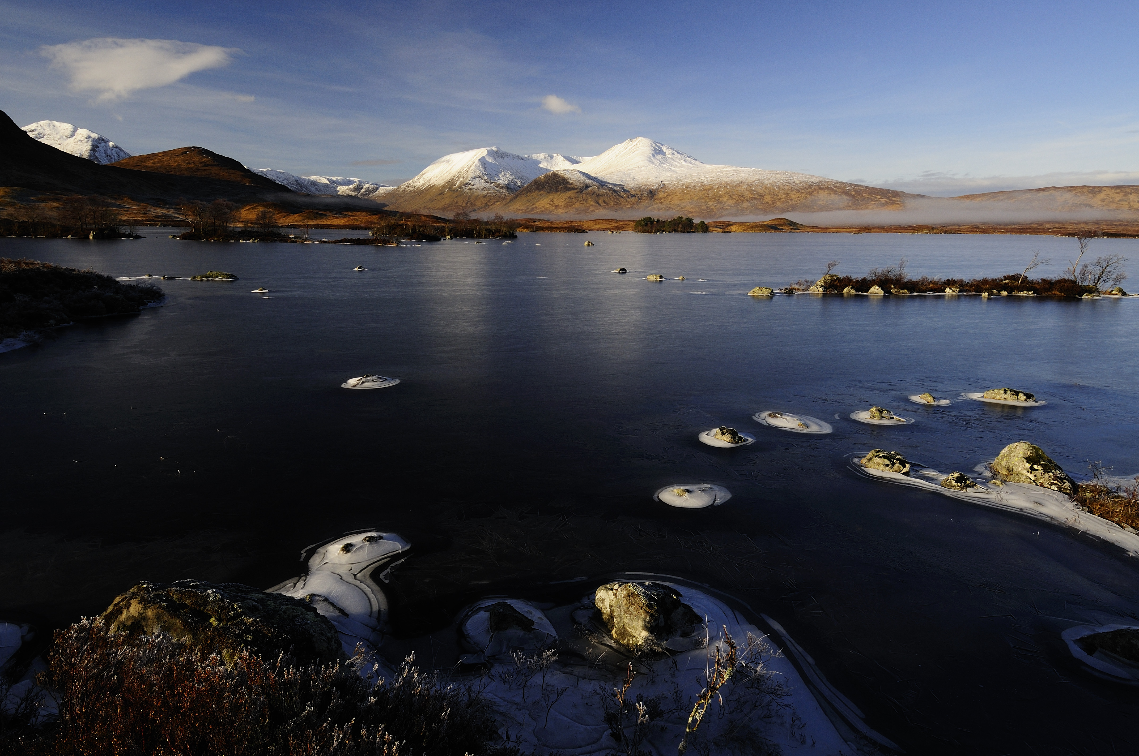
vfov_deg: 59.4
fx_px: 664
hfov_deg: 81.3
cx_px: 570
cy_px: 378
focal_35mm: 21
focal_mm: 14
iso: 200
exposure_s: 1/100
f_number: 10
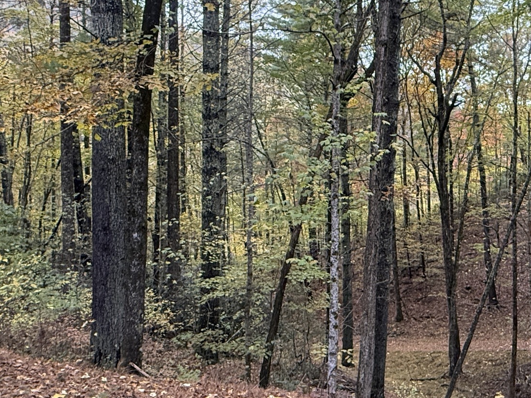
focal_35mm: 39
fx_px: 598
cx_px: 387
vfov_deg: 36.8
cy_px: 180
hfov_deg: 46.4
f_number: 2.2
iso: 320
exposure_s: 1/99
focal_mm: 2.22
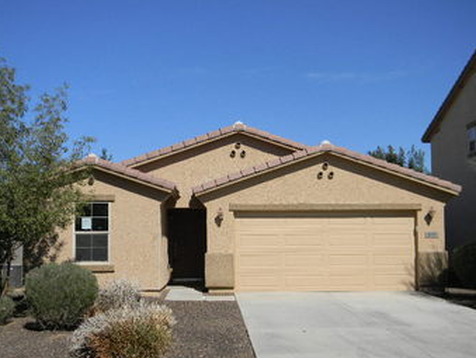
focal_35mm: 48
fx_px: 661
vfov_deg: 30.3
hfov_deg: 39.6
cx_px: 236
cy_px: 181
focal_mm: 8.6
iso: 80
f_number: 7.8
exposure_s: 1/350
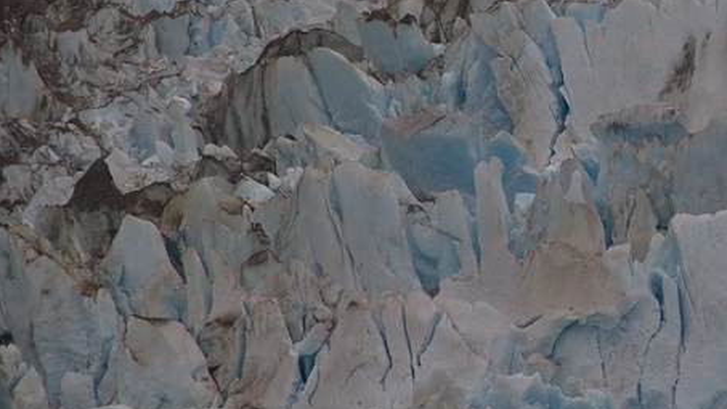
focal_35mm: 355
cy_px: 165
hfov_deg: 6.1
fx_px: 6845
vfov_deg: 3.4
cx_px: 818
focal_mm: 120
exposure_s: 1/250
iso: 125
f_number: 4
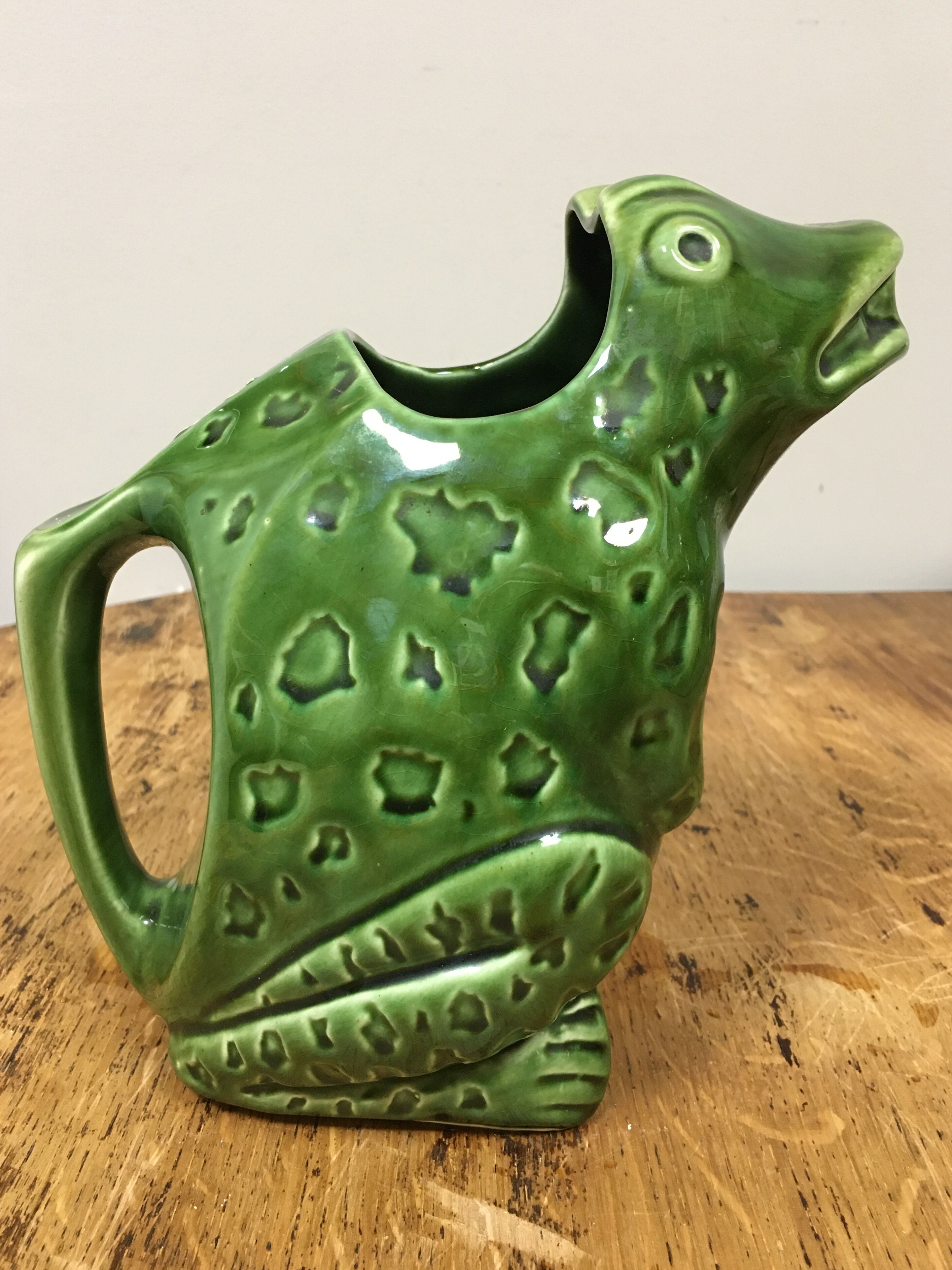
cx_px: 466
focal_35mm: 31
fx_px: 1137
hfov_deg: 45.4
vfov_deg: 58.3
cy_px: 597
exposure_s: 1/33
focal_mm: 4.15
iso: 200
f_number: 2.2
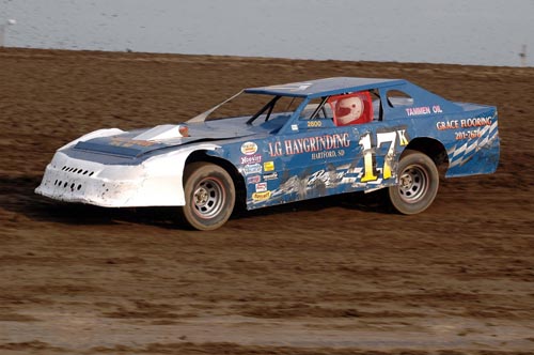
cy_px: 178
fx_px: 2111
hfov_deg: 14.4
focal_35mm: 142
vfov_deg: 9.6
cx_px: 267
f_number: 7.1
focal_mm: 95
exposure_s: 1/500
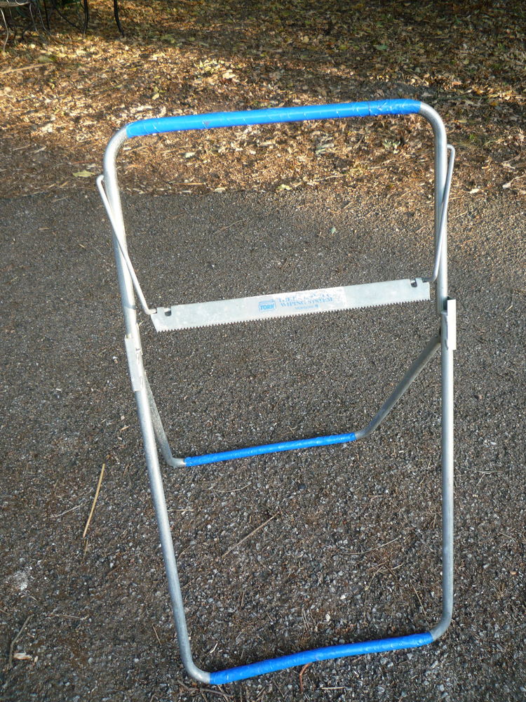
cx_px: 263
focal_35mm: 30
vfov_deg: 60.0
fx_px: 608
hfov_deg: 46.8
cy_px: 351
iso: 100
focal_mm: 5.2
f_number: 3.3
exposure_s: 1/60
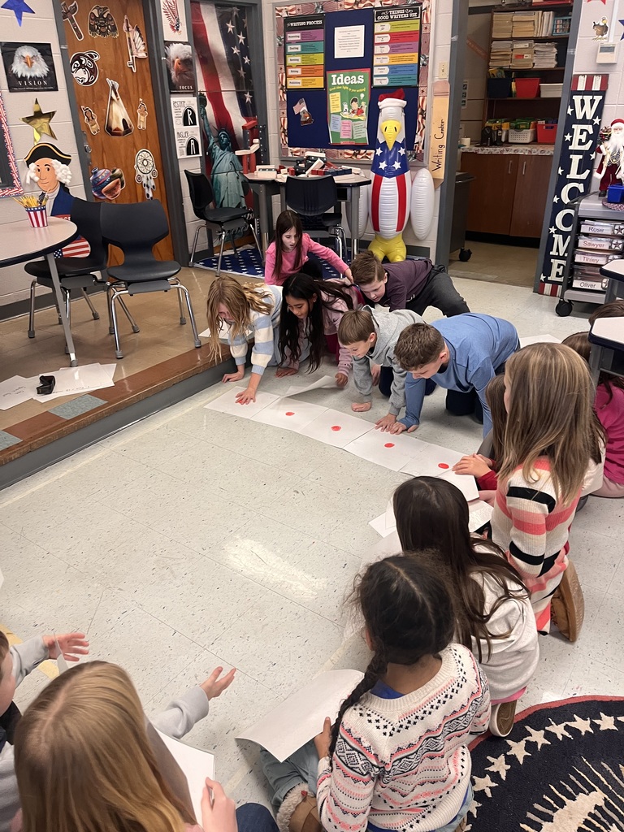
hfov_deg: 53.1
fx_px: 625
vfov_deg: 67.3
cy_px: 416
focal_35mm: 26
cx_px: 312
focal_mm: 5.1
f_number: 1.6
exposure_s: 1/60
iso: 125
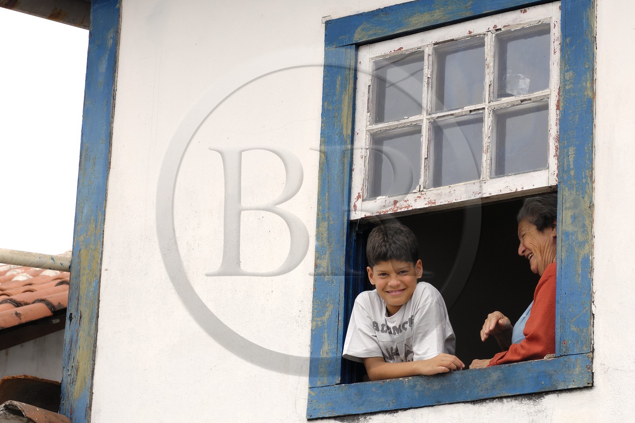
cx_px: 318
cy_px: 212
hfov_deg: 19.5
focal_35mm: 105
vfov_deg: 13.0
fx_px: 1852
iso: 100
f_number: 6.3
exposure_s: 1/320
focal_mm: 70
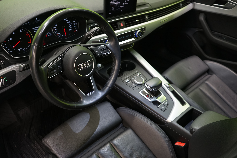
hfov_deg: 57.2
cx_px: 118
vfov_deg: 40.0
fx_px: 217
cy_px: 79
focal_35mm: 33
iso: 1000
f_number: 5
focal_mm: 33
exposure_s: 1/15
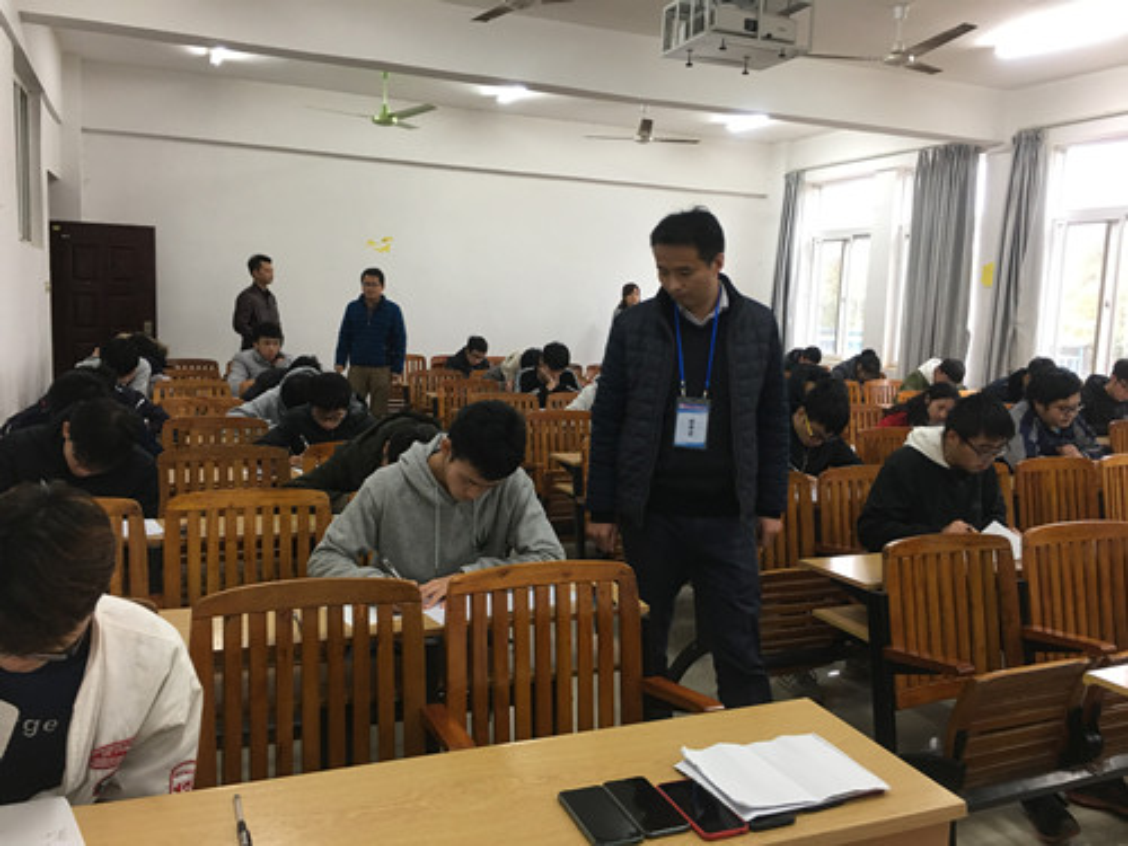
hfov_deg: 61.7
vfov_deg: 48.2
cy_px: 423
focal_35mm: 29
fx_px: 945
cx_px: 564
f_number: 2.2
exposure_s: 1/17
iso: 50
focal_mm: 4.15
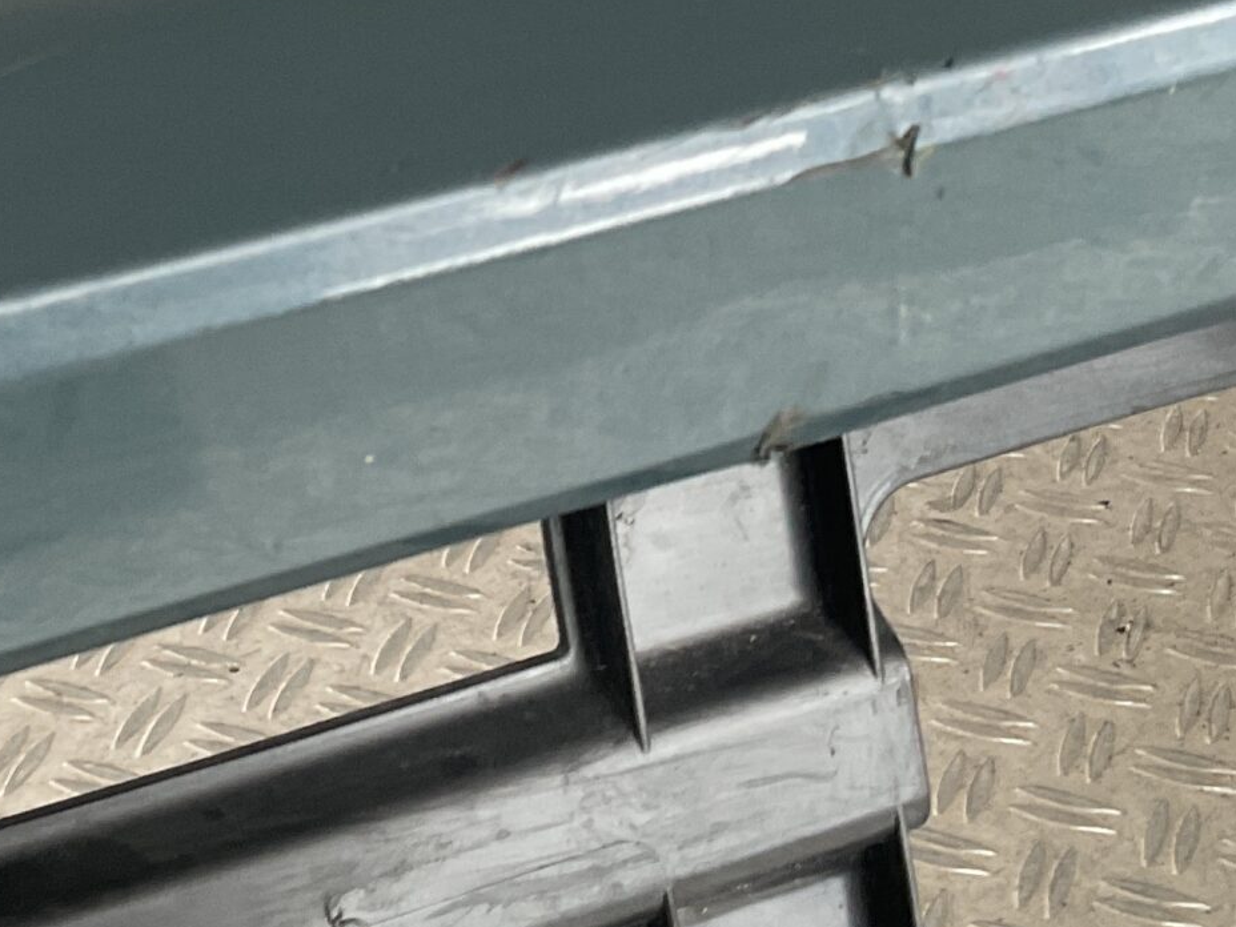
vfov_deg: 18.1
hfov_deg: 24.2
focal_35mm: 80
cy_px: 73
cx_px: 366
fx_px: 2856
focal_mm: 3
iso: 40
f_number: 1.8
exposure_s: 1/60
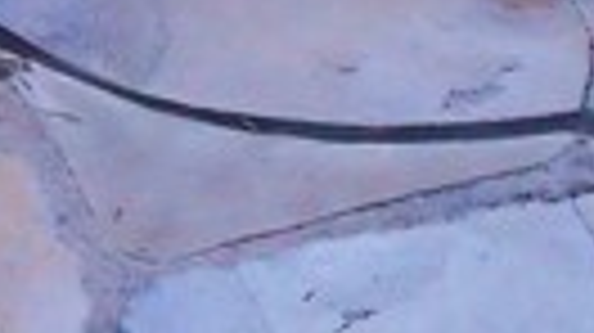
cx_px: 117
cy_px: -1321
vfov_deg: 6.0
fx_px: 2125
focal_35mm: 135
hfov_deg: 15.8
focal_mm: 8
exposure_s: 1/2.5
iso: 3200
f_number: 8
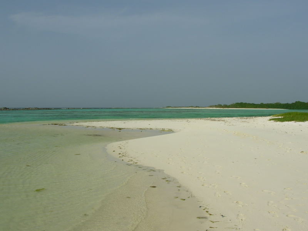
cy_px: 116
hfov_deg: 49.0
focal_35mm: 38
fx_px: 338
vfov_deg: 37.7
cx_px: 154
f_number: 4.9
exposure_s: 1/939
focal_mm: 6.3
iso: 50
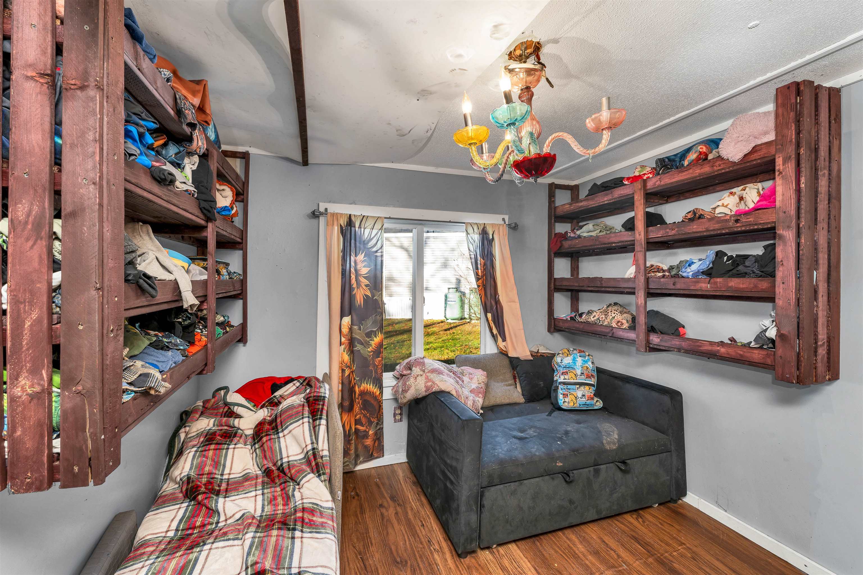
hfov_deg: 104.3
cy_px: 288
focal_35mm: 14
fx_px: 336
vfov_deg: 81.2
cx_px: 432
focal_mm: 14
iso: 400
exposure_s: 1/6
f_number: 8
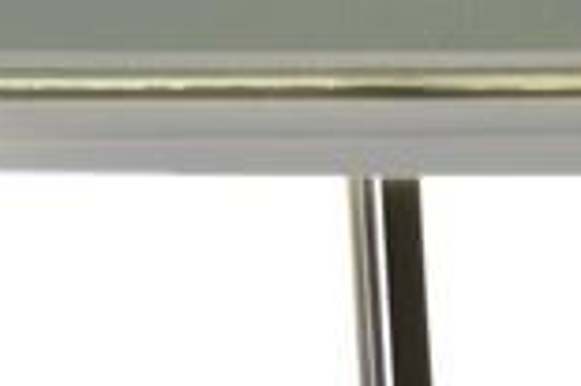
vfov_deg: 6.6
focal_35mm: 201
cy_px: 847
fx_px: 3240
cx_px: 753
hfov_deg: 10.0
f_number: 4
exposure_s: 1/60
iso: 1100
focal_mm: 26
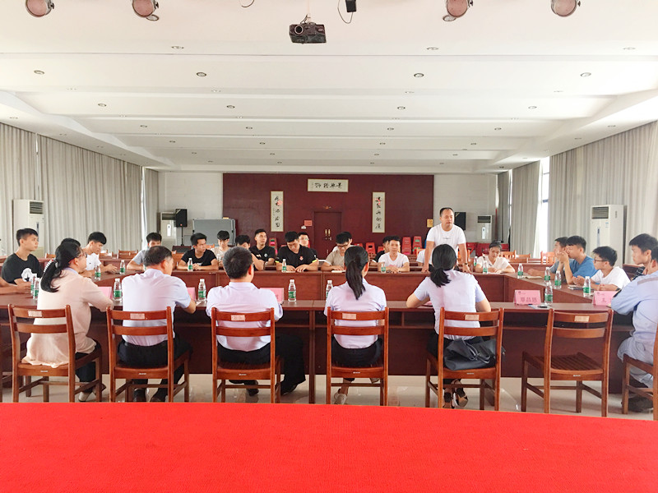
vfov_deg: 48.2
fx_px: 551
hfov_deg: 61.7
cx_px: 329
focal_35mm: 29
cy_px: 246
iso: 64
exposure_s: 1/17
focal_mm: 4.15
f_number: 2.2
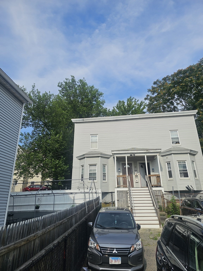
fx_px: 180
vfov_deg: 73.9
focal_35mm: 23
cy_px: 136
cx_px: 102
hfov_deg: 58.9
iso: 10
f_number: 1.7
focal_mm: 6.3
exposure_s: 1/854
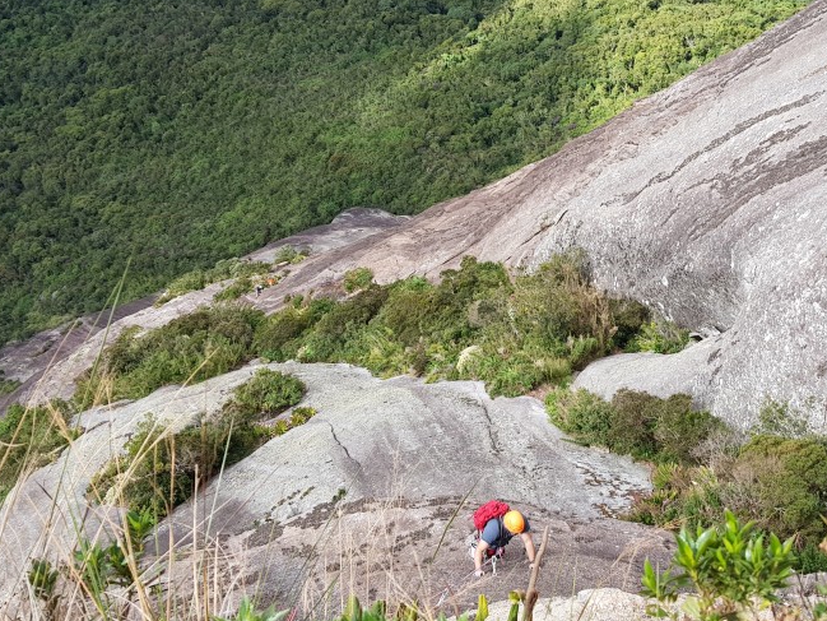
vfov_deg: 35.1
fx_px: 980
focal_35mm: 41
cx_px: 535
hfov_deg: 45.2
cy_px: 279
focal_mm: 4.2
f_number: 1.7
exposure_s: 1/948
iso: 40
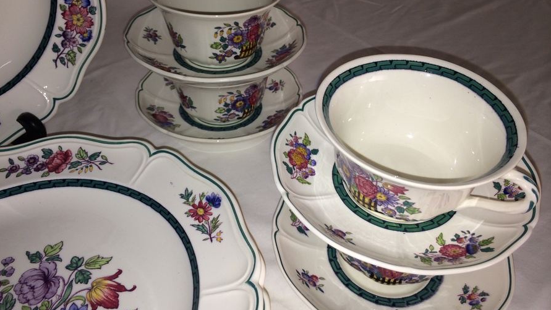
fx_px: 482
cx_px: 277
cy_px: 134
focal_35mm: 33
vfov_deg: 35.6
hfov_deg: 59.5
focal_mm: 4.12
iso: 32
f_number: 2.2
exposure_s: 1/95
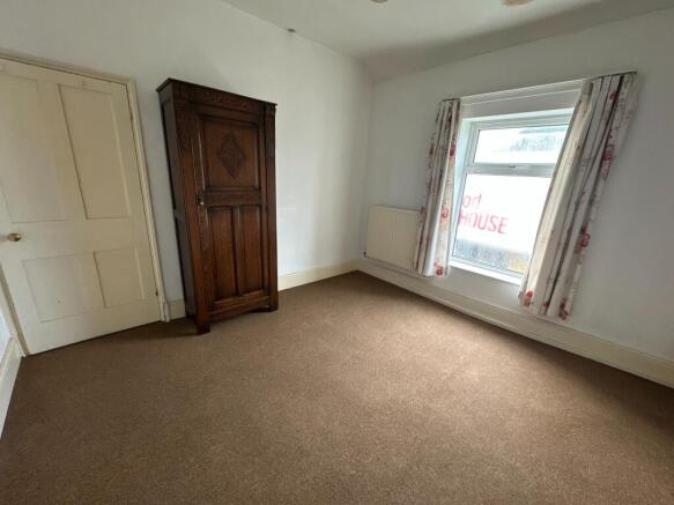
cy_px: 252
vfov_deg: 85.7
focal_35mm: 14
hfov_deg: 102.1
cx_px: 337
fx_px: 273
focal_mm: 2.22
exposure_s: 1/100
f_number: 2.2
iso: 400
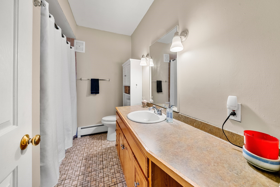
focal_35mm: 12
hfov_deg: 112.6
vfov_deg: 90.0
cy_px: 94
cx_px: 140
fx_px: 93
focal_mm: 12
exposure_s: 1/10
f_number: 8
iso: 2500
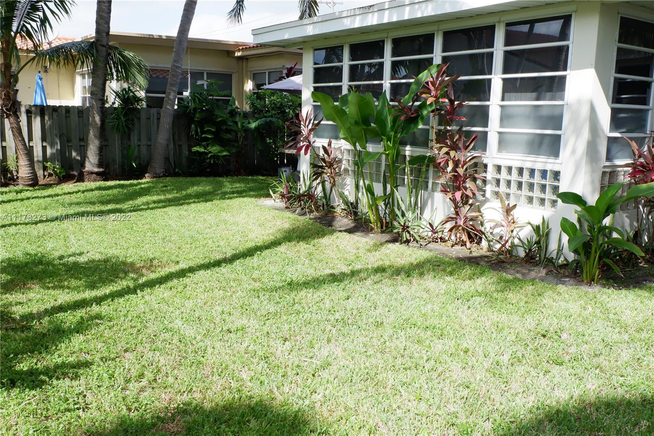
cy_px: 218
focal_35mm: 32
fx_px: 581
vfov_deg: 41.1
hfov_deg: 58.7
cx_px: 327
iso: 400
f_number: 11
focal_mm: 21.1
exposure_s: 1/160
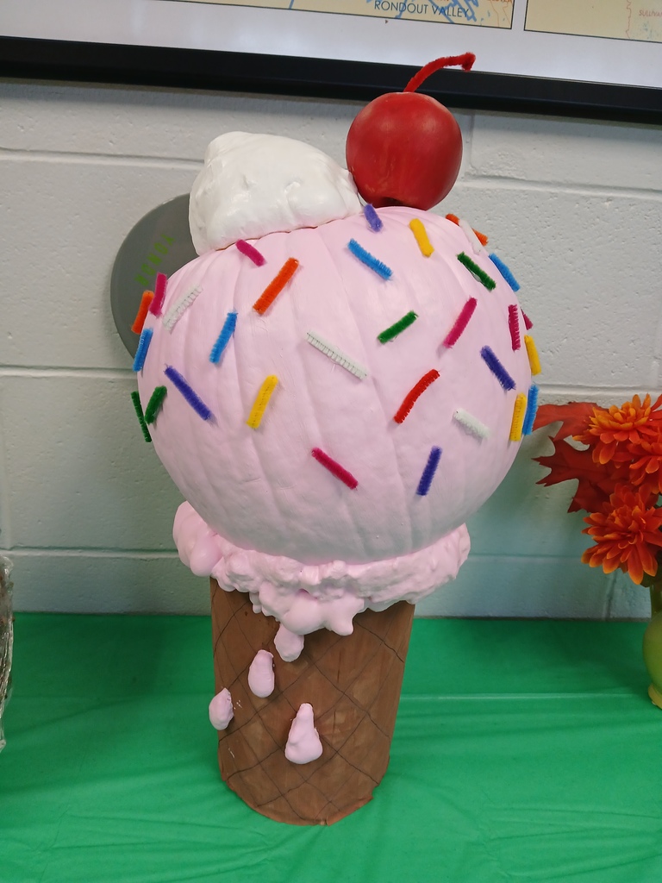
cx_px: 331
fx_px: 663
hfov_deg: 53.1
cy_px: 442
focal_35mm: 26
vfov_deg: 67.3
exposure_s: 1/60
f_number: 1.8
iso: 125
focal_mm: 3.98
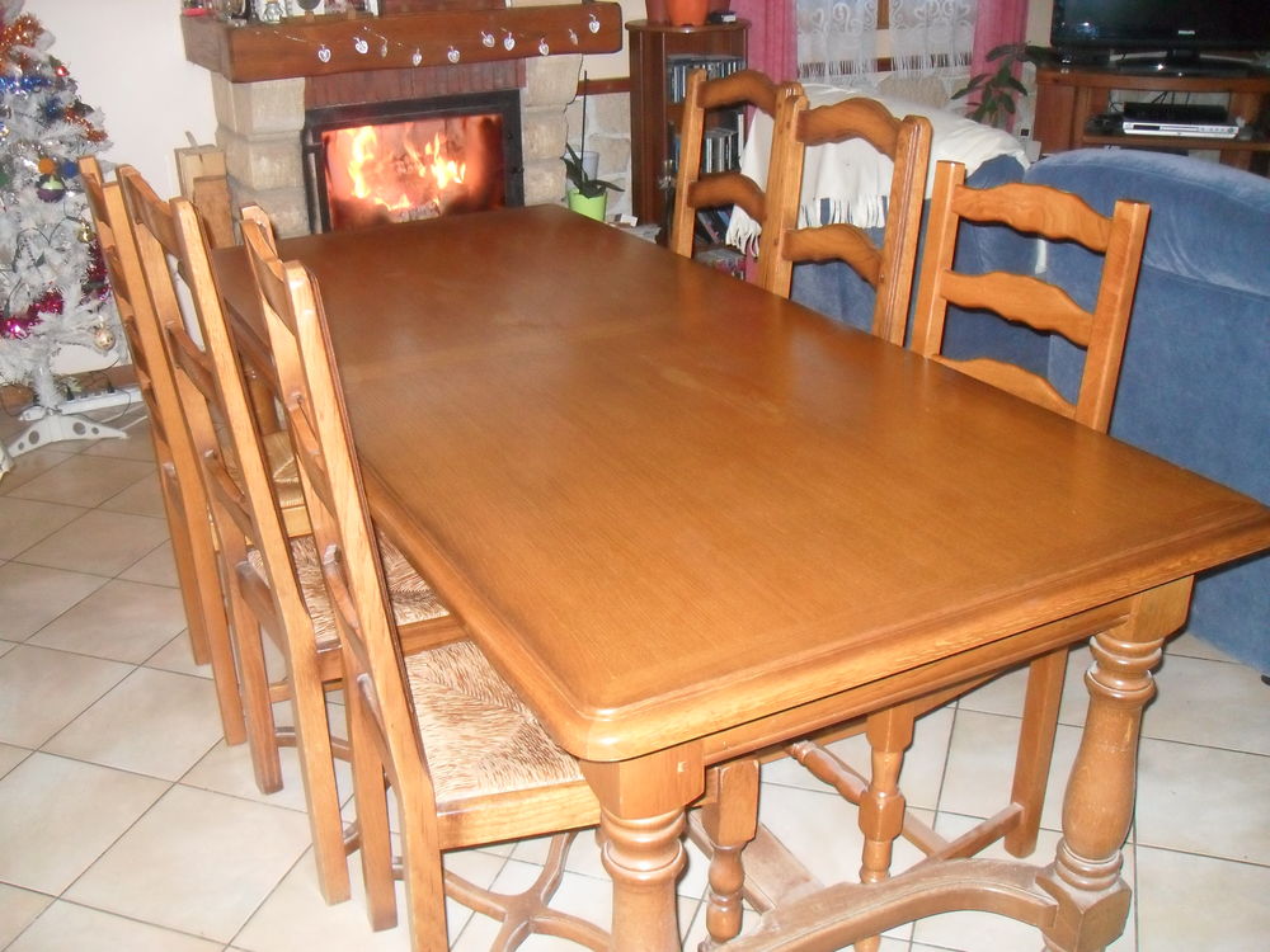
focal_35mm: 35
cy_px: 476
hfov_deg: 52.6
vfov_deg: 40.7
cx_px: 635
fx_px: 1284
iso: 400
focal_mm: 6.2
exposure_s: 1/45
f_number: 2.8
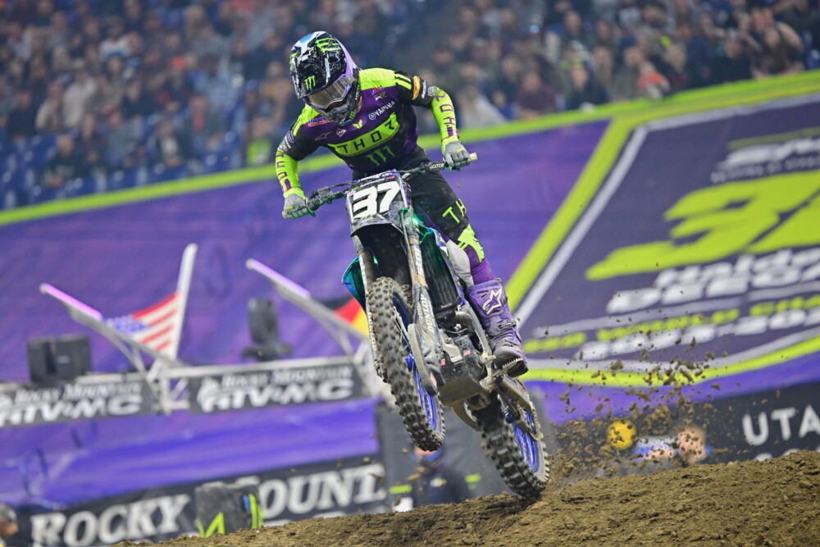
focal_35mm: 300
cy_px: 274
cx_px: 410
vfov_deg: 4.6
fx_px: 6834
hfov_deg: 6.9
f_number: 4
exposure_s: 1/1000
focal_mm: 300
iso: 3200
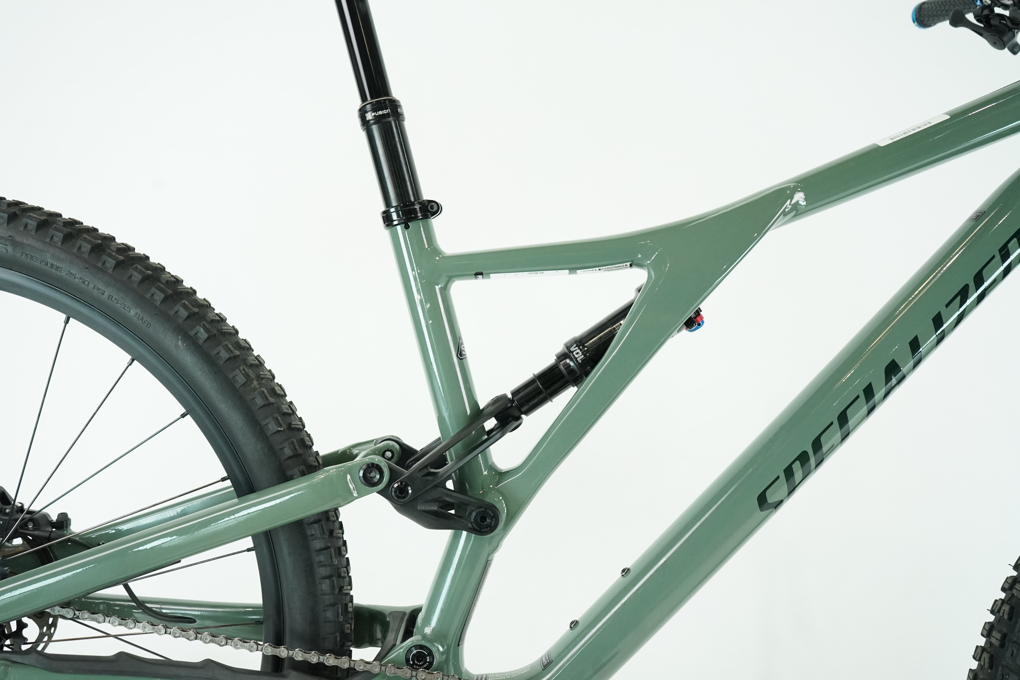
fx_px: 878
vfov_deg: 42.3
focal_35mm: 31
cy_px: 340
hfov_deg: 60.3
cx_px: 510
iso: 2500
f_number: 5.6
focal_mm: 31
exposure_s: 1/200
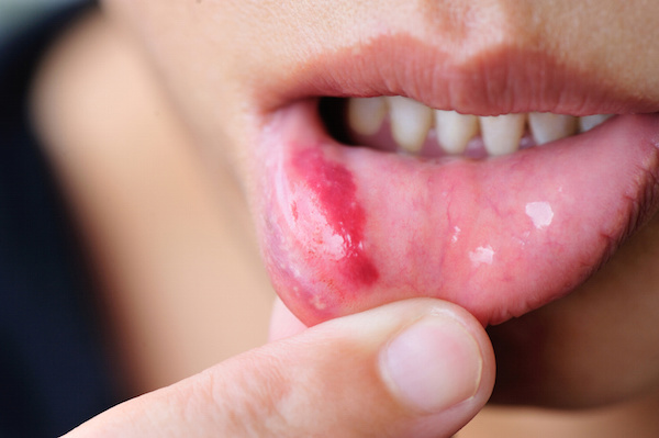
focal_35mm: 105
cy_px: 219
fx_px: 1920
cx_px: 330
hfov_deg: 19.5
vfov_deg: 13.0
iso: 320
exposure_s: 1/100
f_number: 7.1
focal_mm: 105
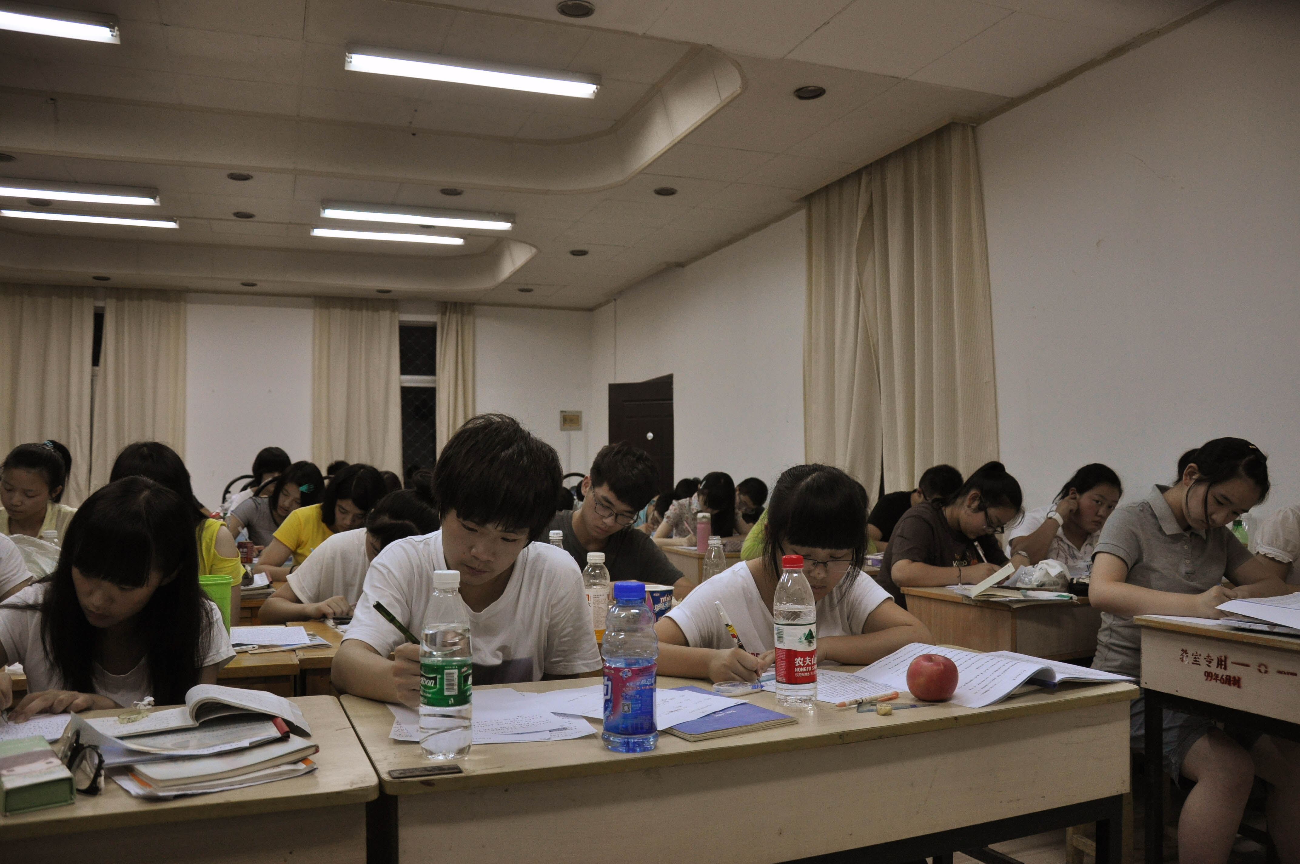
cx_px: 650
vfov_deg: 47.8
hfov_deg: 67.4
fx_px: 974
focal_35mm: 27
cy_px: 432
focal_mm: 18
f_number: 3.5
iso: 800
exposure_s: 1/200
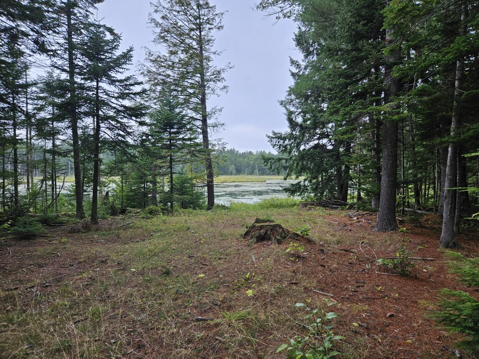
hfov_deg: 73.9
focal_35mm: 23
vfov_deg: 58.9
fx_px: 318
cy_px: 180
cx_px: 240
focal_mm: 5.4
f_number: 1.8
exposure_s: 1/180
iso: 40
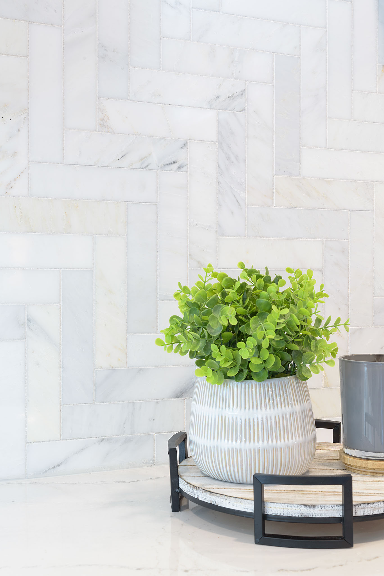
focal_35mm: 50
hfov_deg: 27.0
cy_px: 288
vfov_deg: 39.6
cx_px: 192
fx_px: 799
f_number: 11
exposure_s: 1
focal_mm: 50
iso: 100
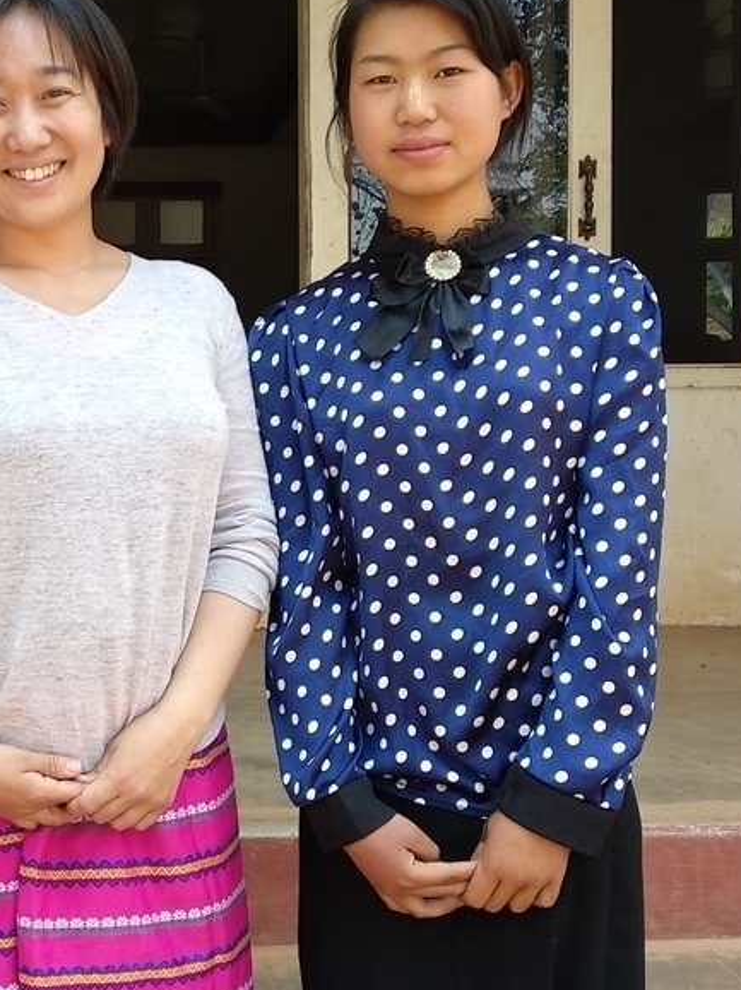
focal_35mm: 54
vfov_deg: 35.6
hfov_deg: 26.2
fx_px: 1542
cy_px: 510
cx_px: 84
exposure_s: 1/100
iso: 100
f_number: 2.2
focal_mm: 3.81
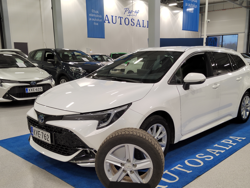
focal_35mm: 35
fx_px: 253
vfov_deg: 40.6
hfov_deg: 52.4
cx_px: 143
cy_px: 109
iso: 575
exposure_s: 1/100
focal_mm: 5.52
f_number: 1.9
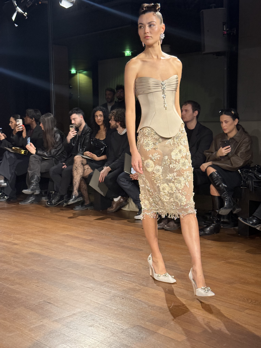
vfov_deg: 39.7
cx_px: 130
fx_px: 483
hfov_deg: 30.3
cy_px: 174
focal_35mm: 48
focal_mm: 6.76
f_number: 1.78
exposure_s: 1/60
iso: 250
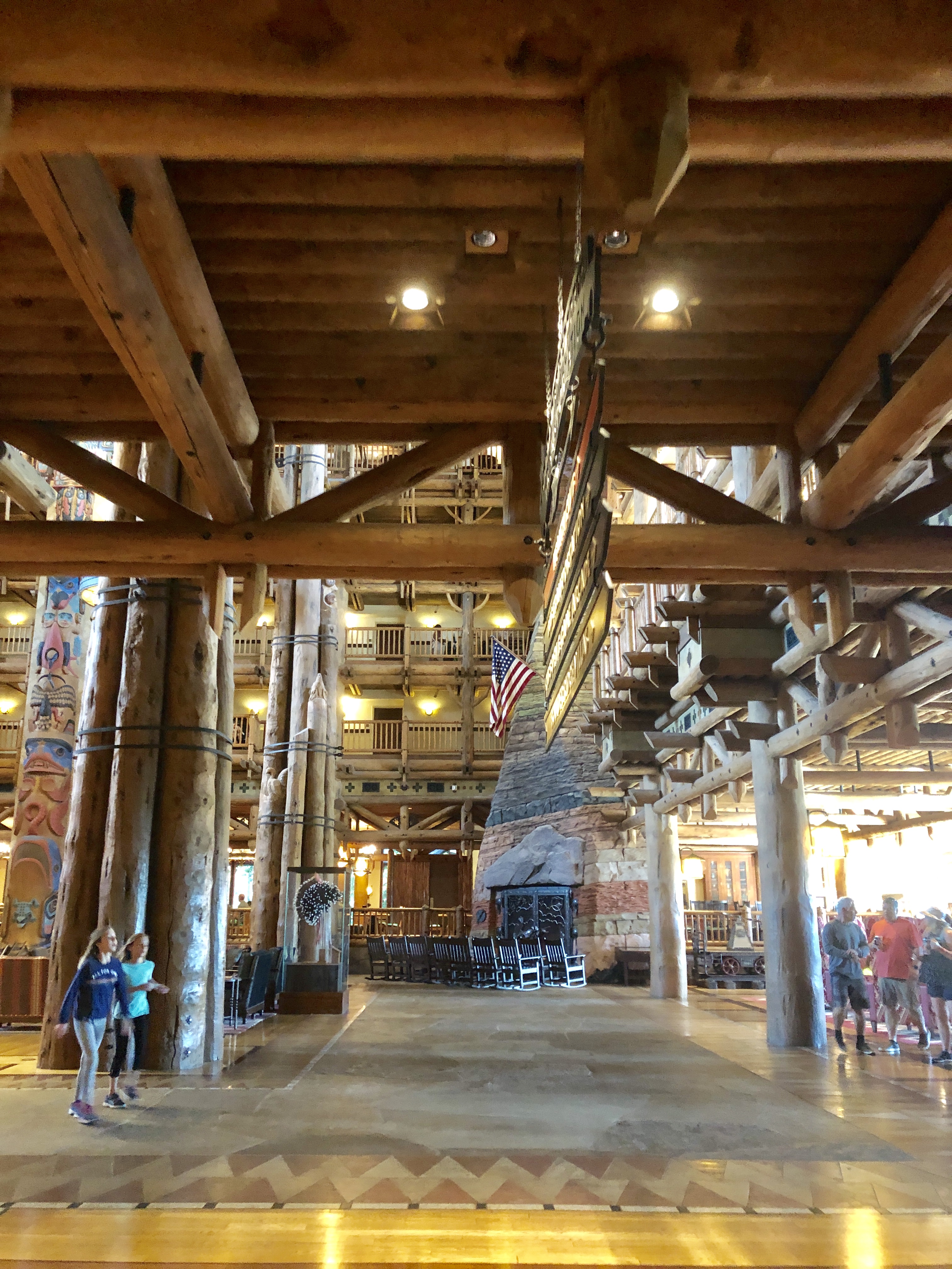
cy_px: 634
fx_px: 1027
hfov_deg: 49.7
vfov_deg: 63.4
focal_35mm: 28
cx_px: 476
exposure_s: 1/4
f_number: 1.8
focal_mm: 3.99
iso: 100
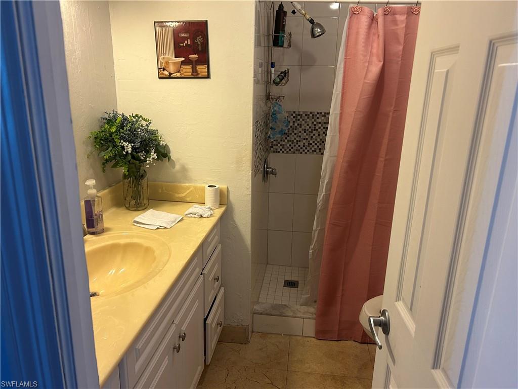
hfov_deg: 67.3
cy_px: 194
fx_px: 389
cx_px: 259
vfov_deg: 53.1
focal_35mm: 26
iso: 125
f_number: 1.5
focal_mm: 5.7
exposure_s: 1/60
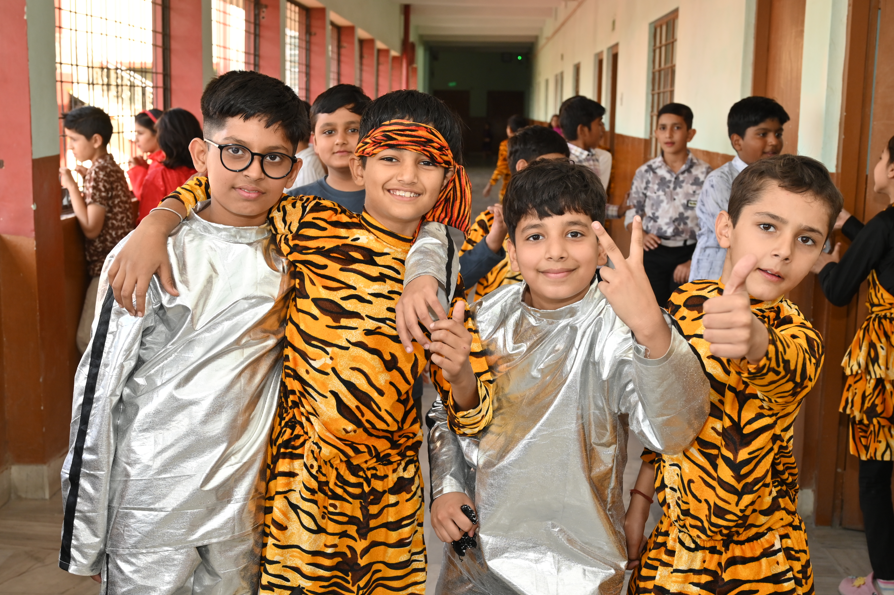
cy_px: 342
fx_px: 1290
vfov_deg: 25.9
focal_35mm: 52
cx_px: 425
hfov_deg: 38.2
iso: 500
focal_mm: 42
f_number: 6.3
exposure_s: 1/125
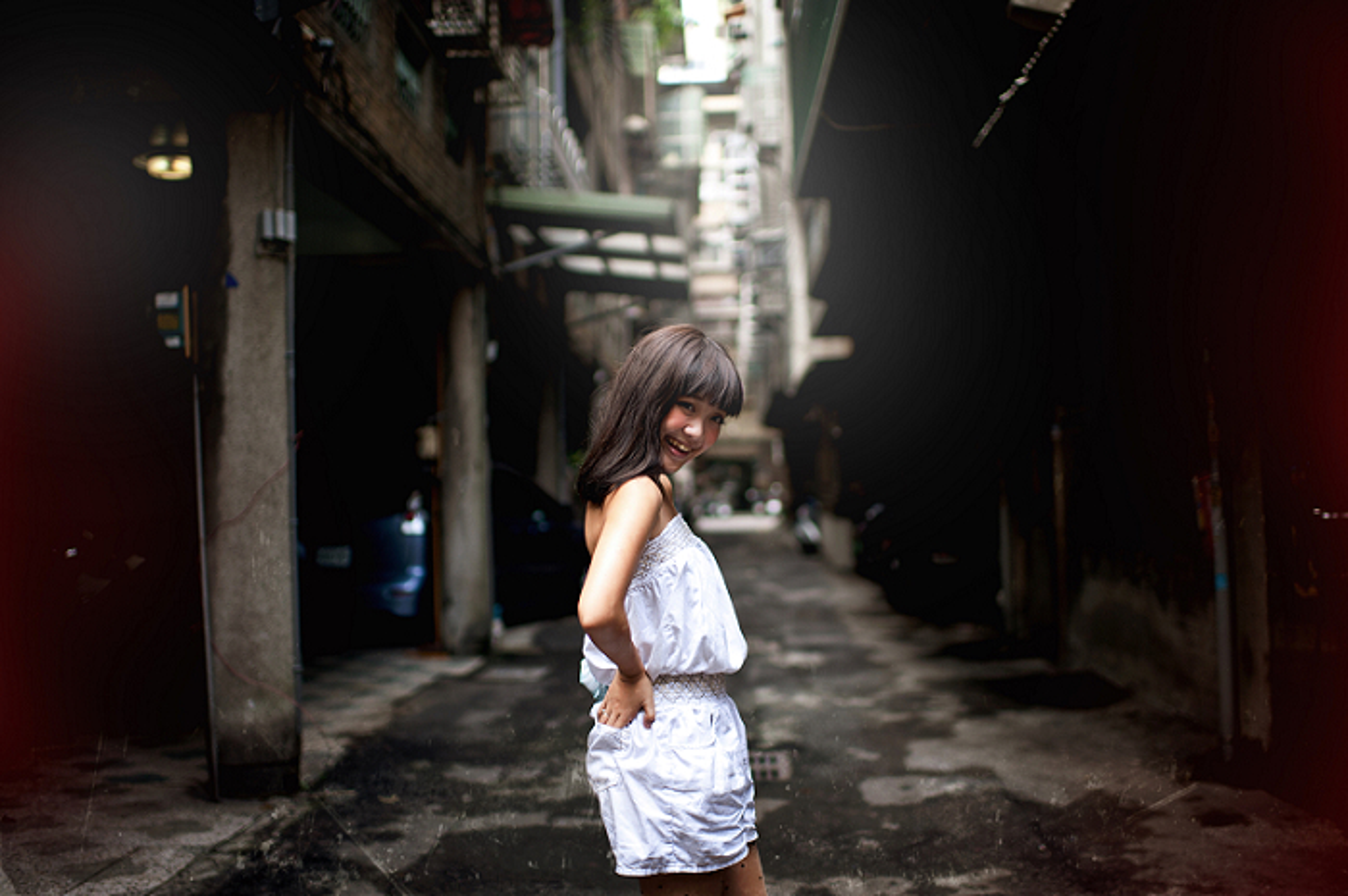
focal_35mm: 35
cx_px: 674
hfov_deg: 54.5
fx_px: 1309
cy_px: 448
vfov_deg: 37.8
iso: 200
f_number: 1.4
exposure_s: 1/1000
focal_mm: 35
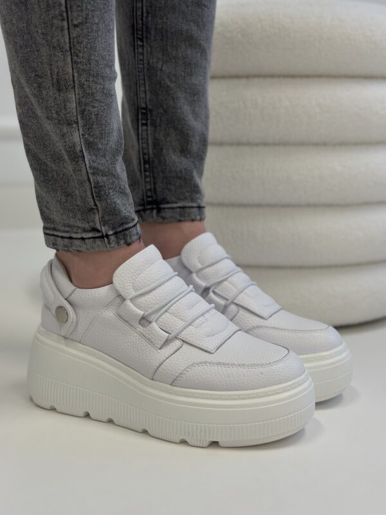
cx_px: 193
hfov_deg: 30.3
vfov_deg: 39.7
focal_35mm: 48
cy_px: 258
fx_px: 714
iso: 80
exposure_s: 1/100
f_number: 1.78
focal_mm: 6.86
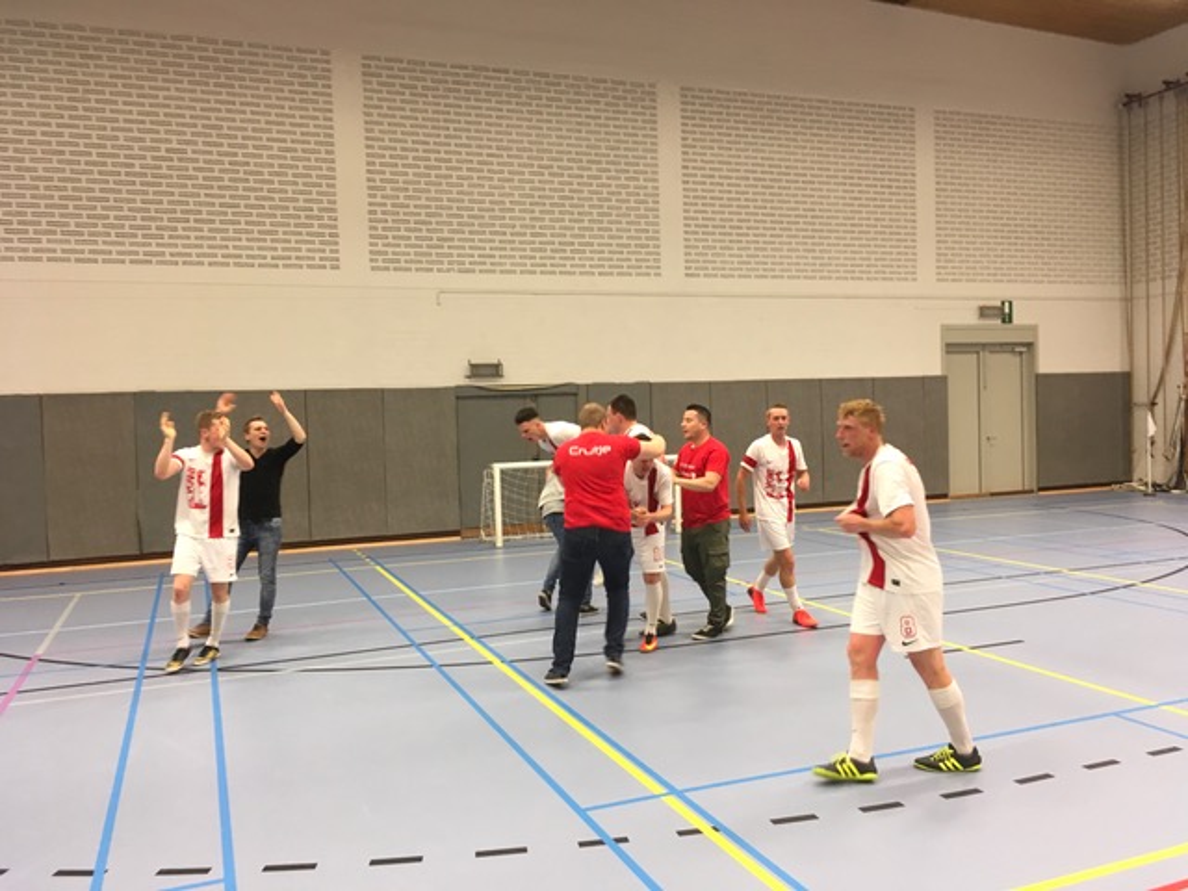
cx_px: 594
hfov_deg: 61.7
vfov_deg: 48.2
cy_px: 446
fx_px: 995
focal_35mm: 29
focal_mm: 4.15
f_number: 2.2
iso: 100
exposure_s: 1/33
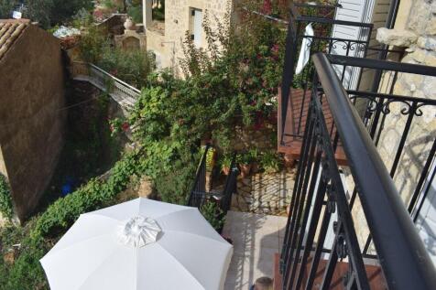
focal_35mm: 27
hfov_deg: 67.4
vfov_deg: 47.9
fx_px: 327
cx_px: 218
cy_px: 145
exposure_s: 1/400
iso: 200
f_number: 10
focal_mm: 18
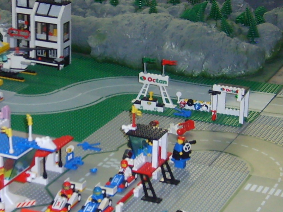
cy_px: 93
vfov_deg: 14.0
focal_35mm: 106
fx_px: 867
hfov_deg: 18.4
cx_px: 74
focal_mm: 5.8
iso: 100
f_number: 2.8
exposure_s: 1/45
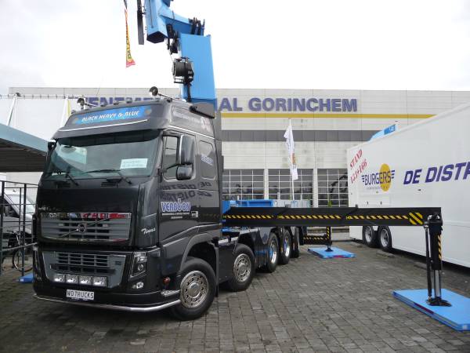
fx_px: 380
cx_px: 235
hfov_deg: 63.4
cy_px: 176
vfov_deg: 49.7
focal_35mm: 28
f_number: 3.3
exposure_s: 1/250
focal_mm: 4.7
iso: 160
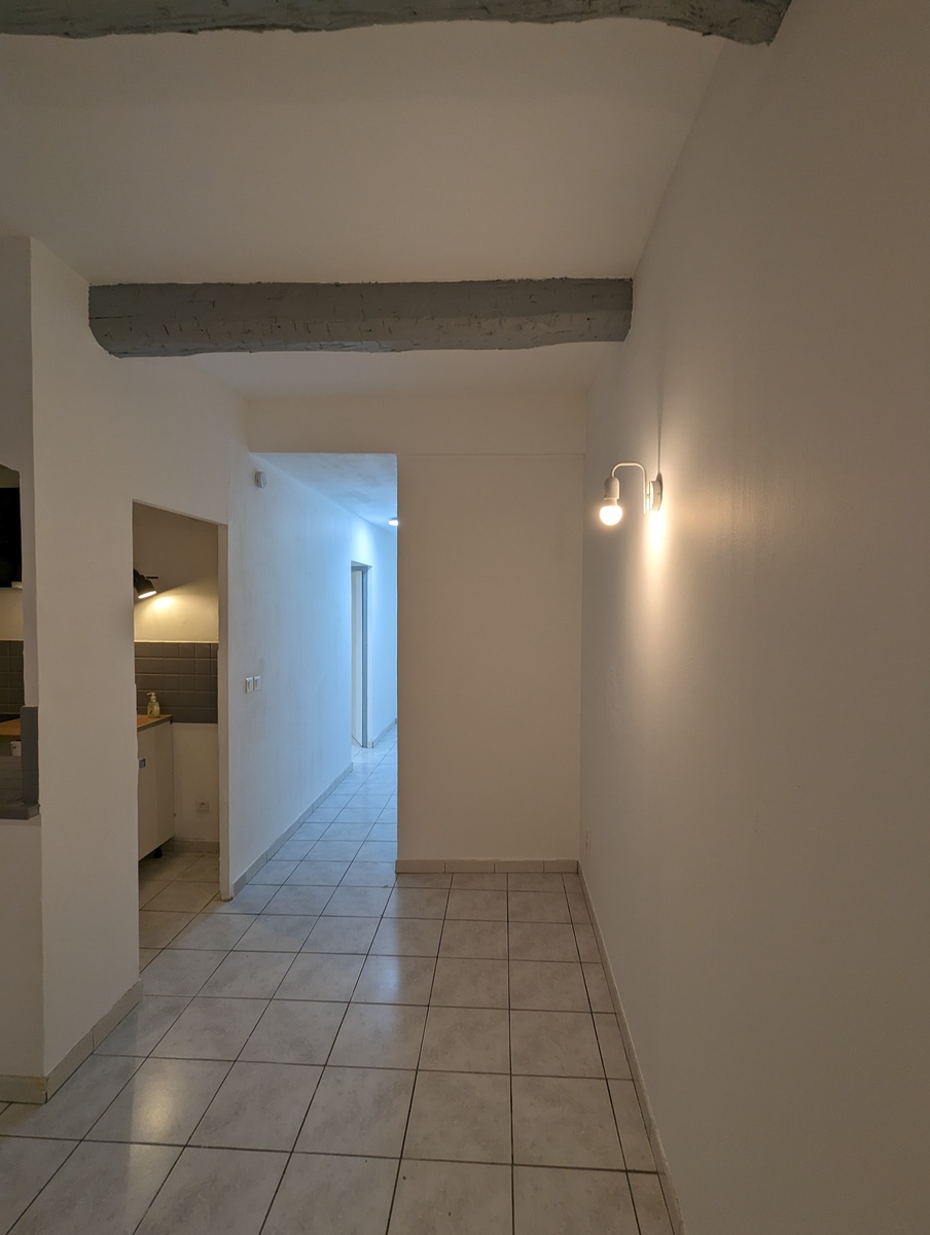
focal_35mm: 16
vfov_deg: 94.4
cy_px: 618
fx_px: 572
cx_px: 465
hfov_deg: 78.3
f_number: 2.2
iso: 49
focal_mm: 2.35
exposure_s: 1/27.2
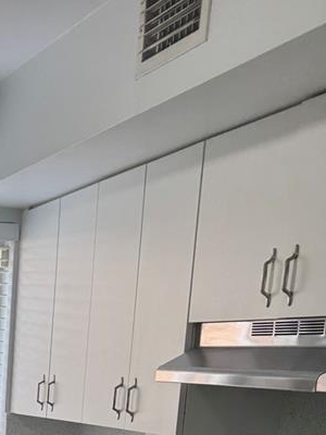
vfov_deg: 23.5
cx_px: -116
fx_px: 904
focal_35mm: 72
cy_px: 583
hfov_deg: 18.7
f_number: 1.78
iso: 100
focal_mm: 6.76
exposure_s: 1/120
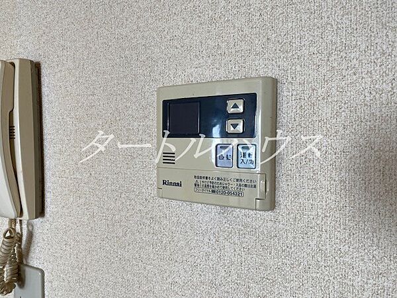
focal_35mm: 26
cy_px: 149
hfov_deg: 67.3
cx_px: 198
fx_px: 298
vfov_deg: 53.1
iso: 50
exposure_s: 1/122
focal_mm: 4.25
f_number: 1.8
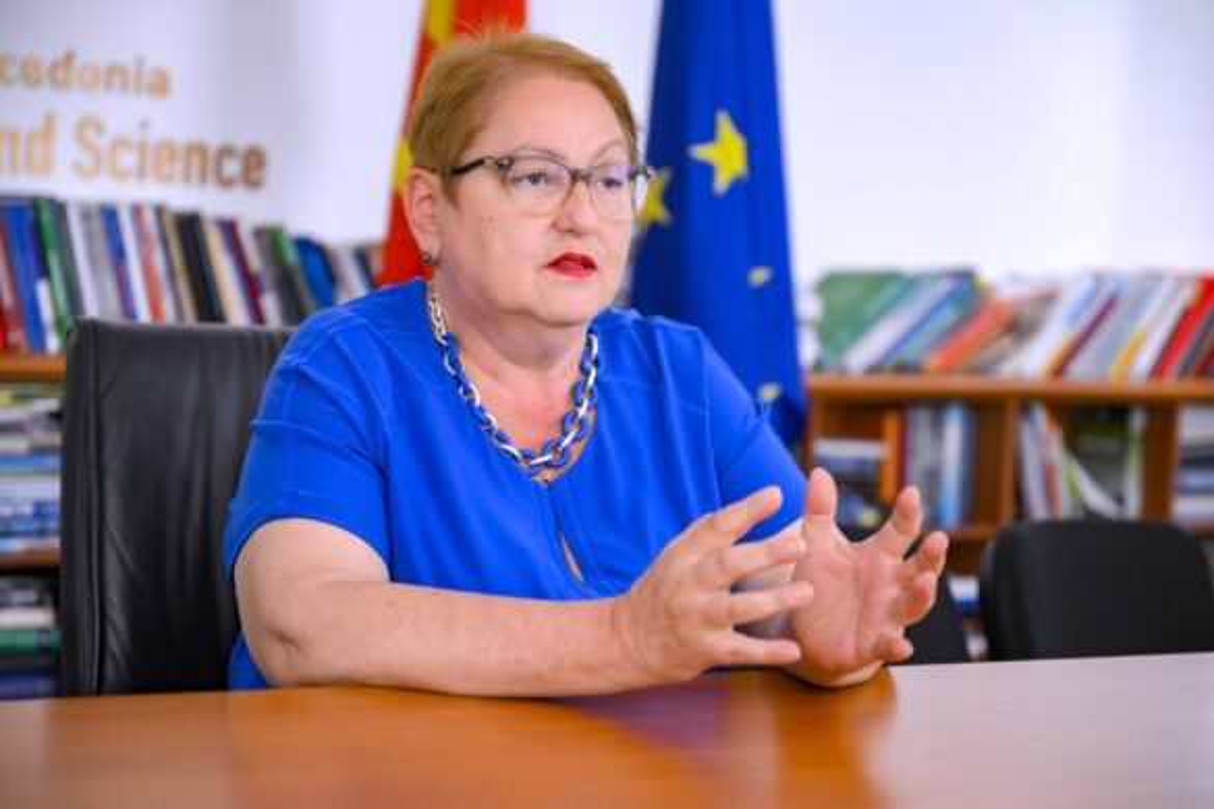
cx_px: 607
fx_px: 2360
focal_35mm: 70
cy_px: 404
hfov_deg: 28.8
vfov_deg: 19.5
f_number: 3.2
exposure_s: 1/200
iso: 4000
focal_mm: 70
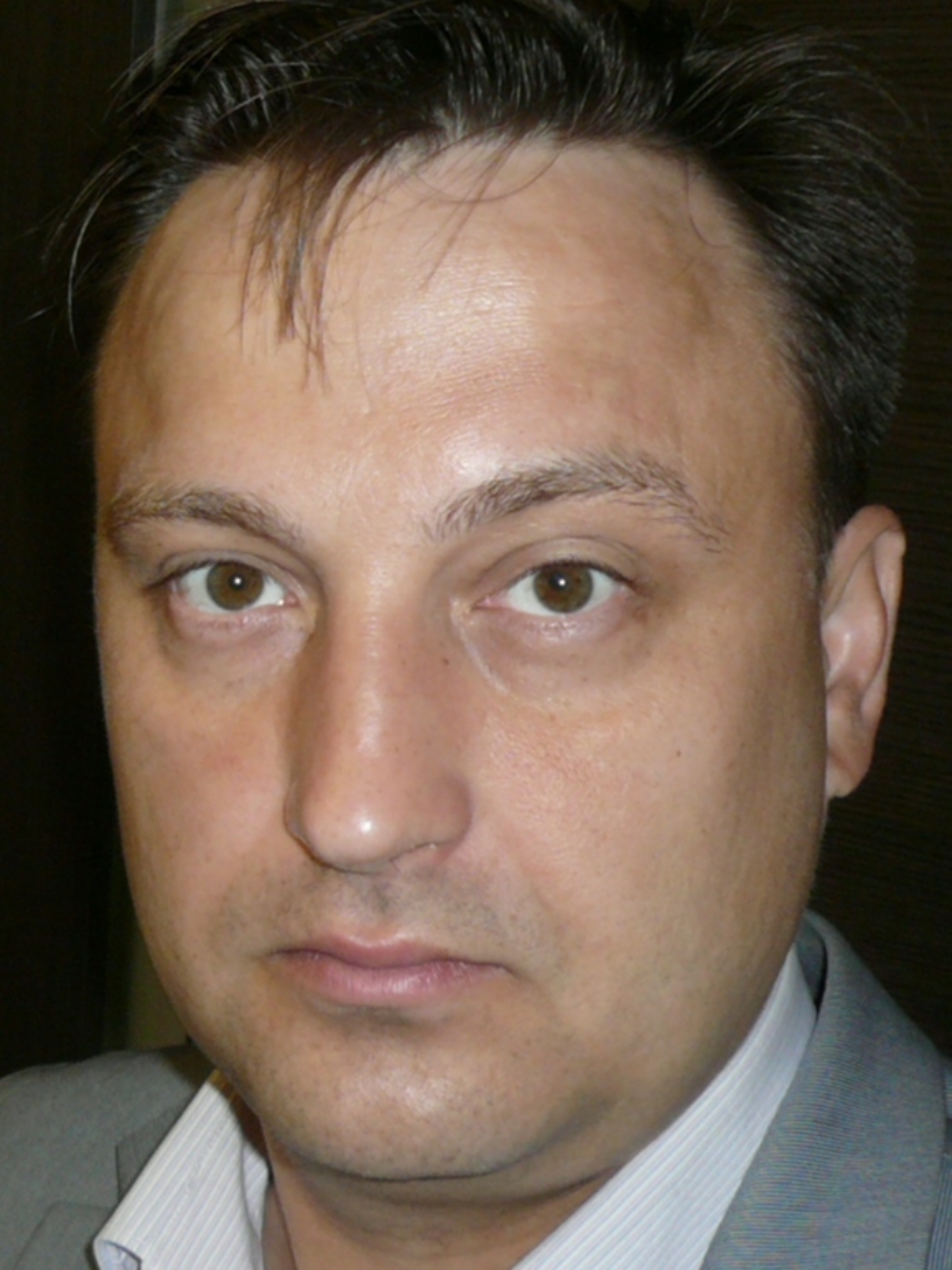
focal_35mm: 34
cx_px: 476
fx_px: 1247
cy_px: 635
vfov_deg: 54.0
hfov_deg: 41.8
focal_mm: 4.6
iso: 100
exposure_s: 1/30
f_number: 2.8
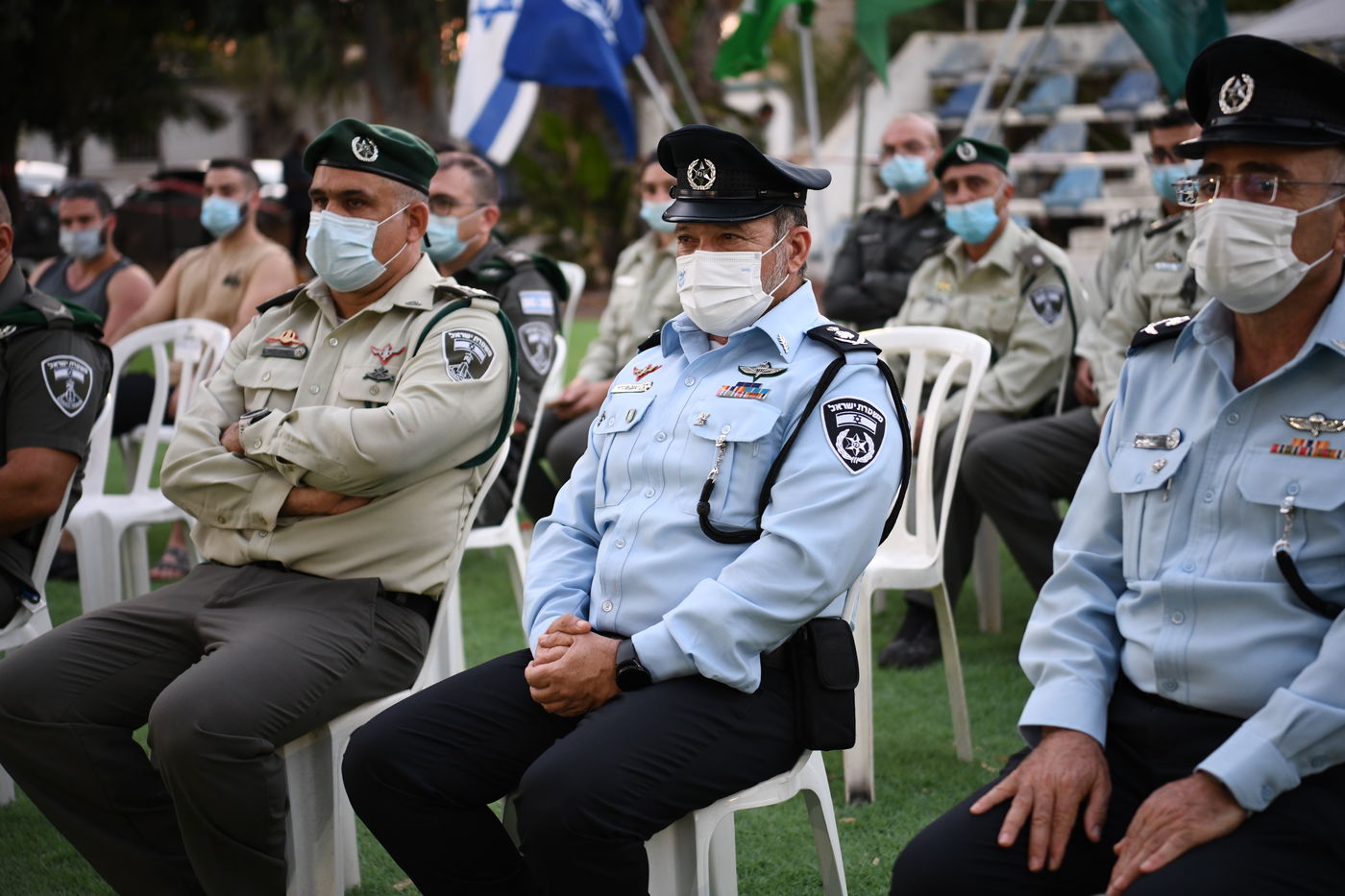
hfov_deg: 28.8
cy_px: 448
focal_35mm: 70
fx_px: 2615
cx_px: 672
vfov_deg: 19.5
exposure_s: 1/160
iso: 1250
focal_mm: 70
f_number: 2.8
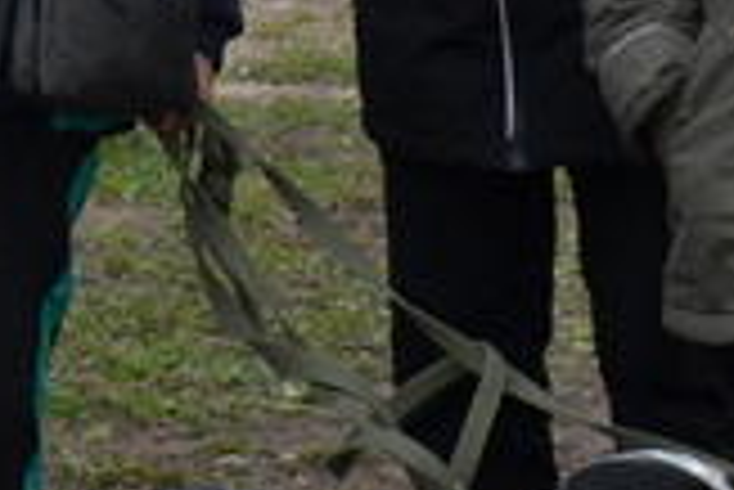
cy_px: -49
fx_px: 5067
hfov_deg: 8.2
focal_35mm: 248
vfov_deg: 5.5
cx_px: -77
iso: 160
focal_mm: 25
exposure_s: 1/125
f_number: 5.6
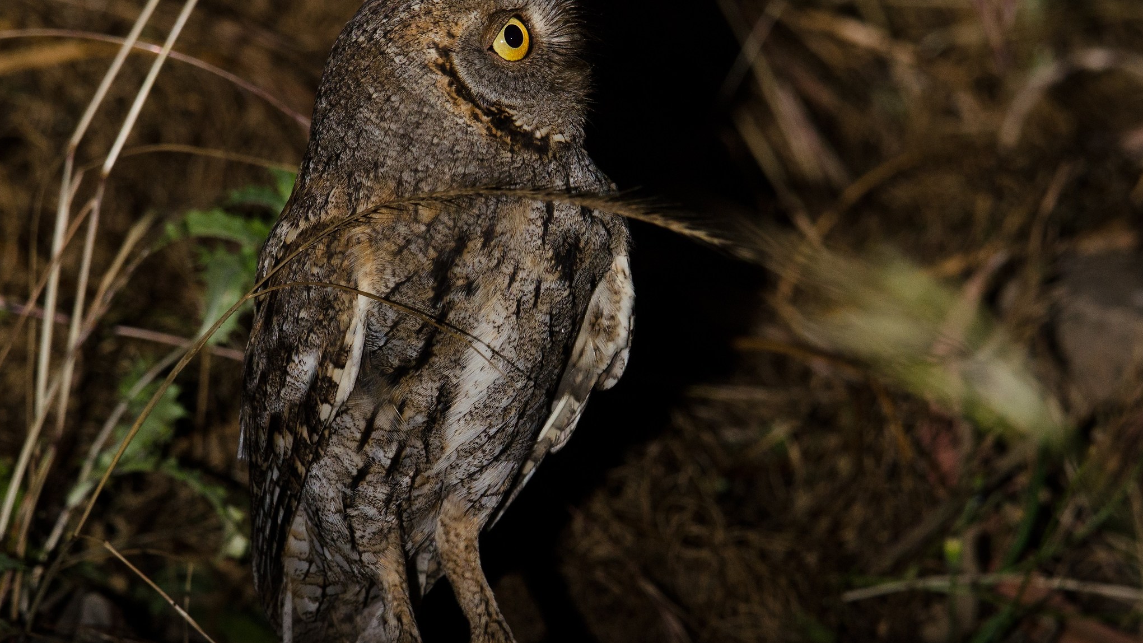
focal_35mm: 830
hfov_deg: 2.6
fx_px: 25155
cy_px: 347
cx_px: 650
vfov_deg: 1.5
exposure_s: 1/500
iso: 400
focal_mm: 450
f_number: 9
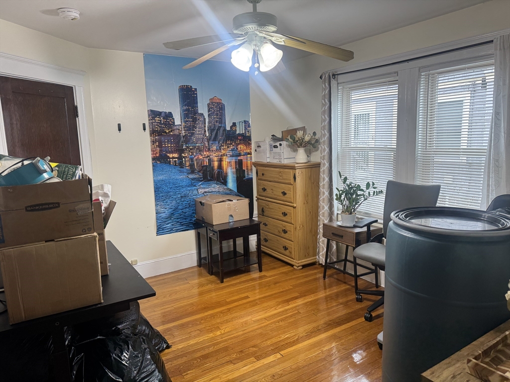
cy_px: 191
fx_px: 354
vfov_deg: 56.8
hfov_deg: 71.6
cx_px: 255
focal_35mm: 24
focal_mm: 6.76
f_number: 1.78
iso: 160
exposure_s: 1/120
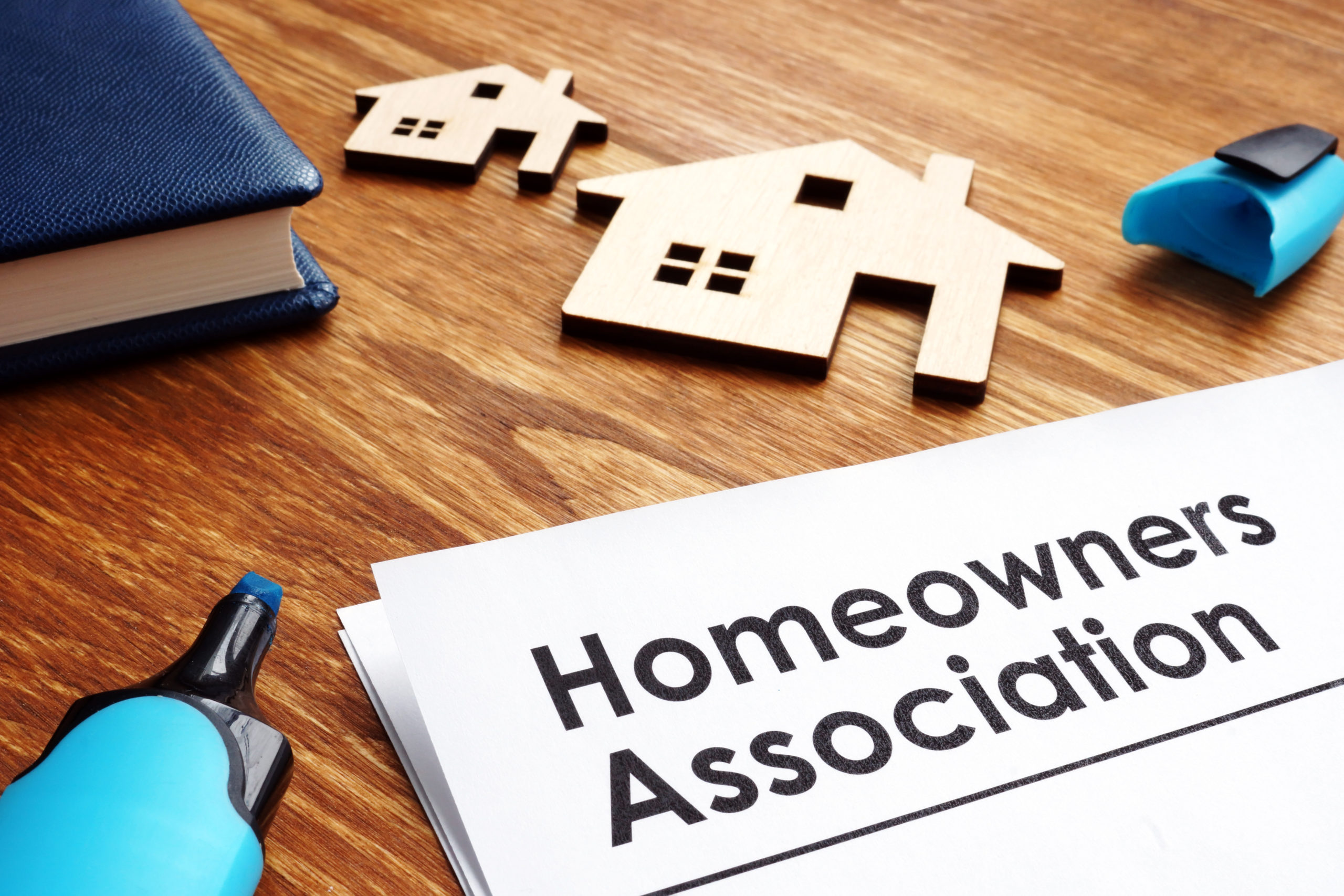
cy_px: 448
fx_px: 1680
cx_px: 672
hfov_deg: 43.6
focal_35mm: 45
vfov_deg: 29.9
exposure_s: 1/3
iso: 200
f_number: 20
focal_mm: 30
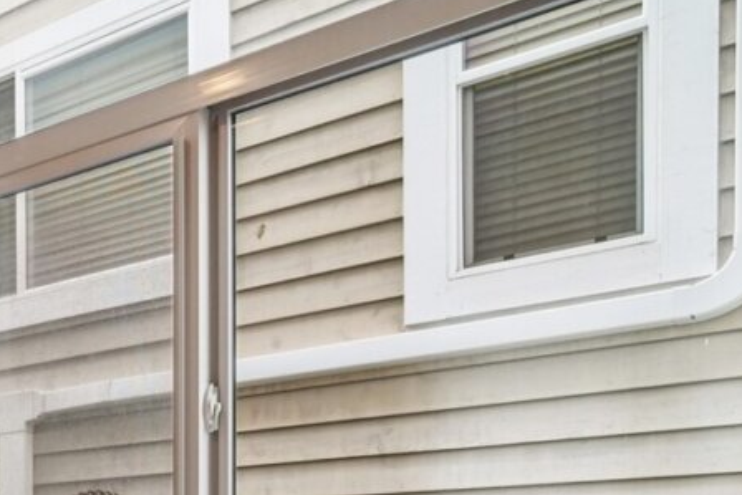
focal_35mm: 50
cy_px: 605
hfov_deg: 28.4
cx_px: -330
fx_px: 1031
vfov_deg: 24.3
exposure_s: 1/80
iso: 1600
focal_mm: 16
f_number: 8
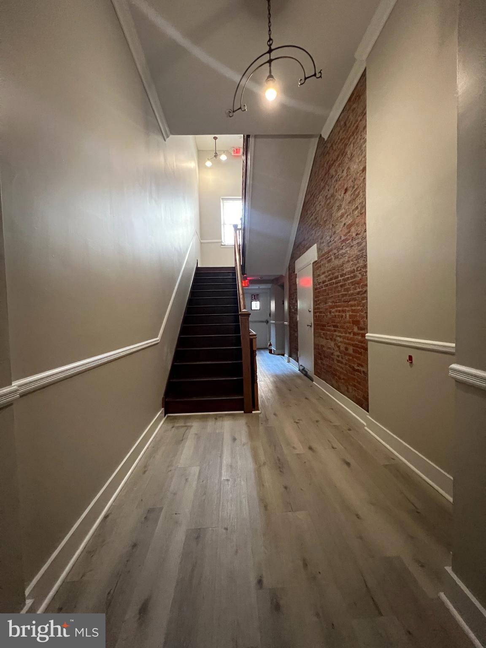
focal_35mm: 13
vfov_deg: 106.2
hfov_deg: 89.9
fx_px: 243
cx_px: 243
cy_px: 324
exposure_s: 1/40
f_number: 1.8
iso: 800
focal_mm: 1.57
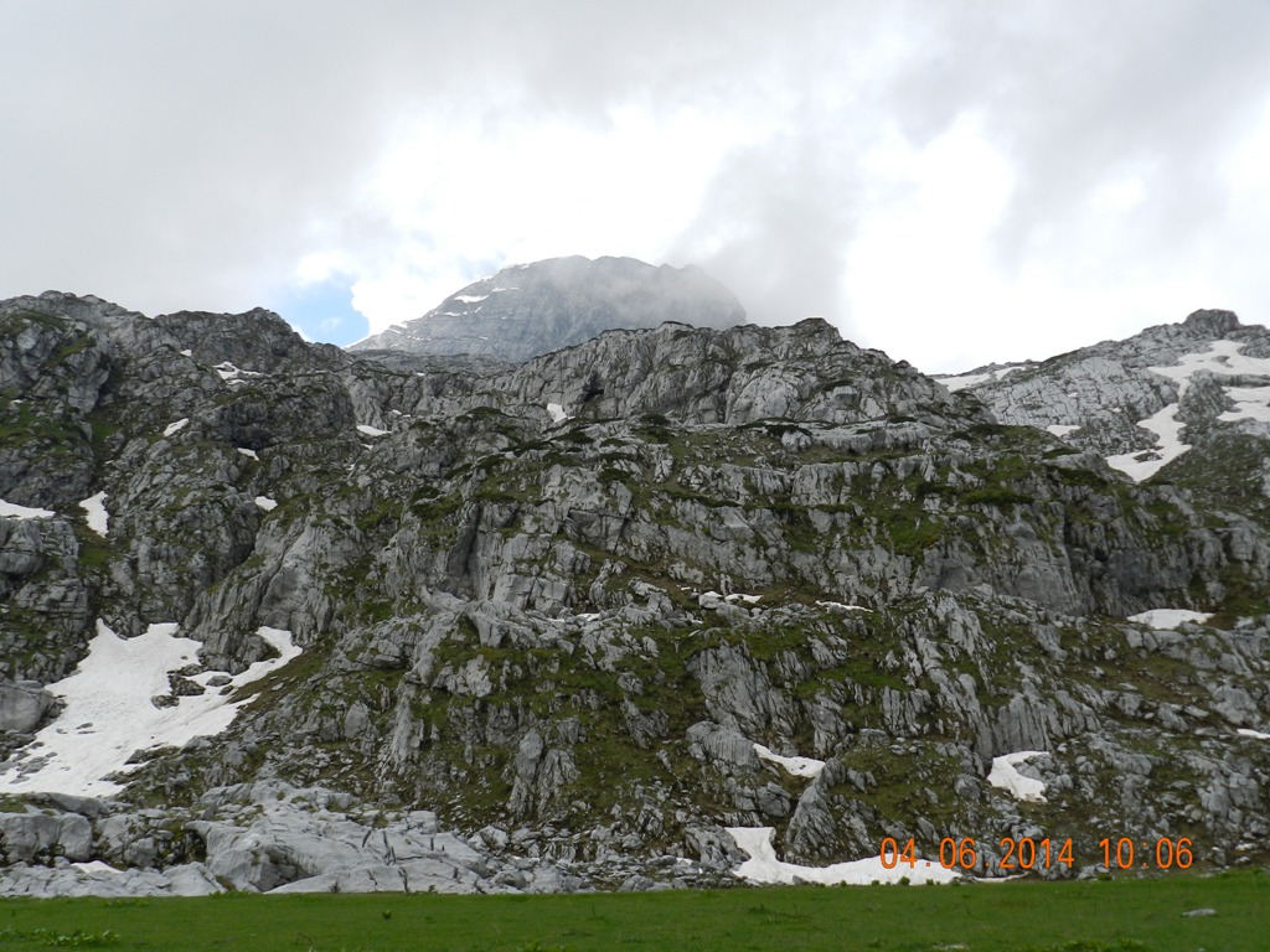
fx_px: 1174
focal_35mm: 32
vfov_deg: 44.2
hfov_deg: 56.8
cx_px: 635
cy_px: 476
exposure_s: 1/1000
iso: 160
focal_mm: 5.6
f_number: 4
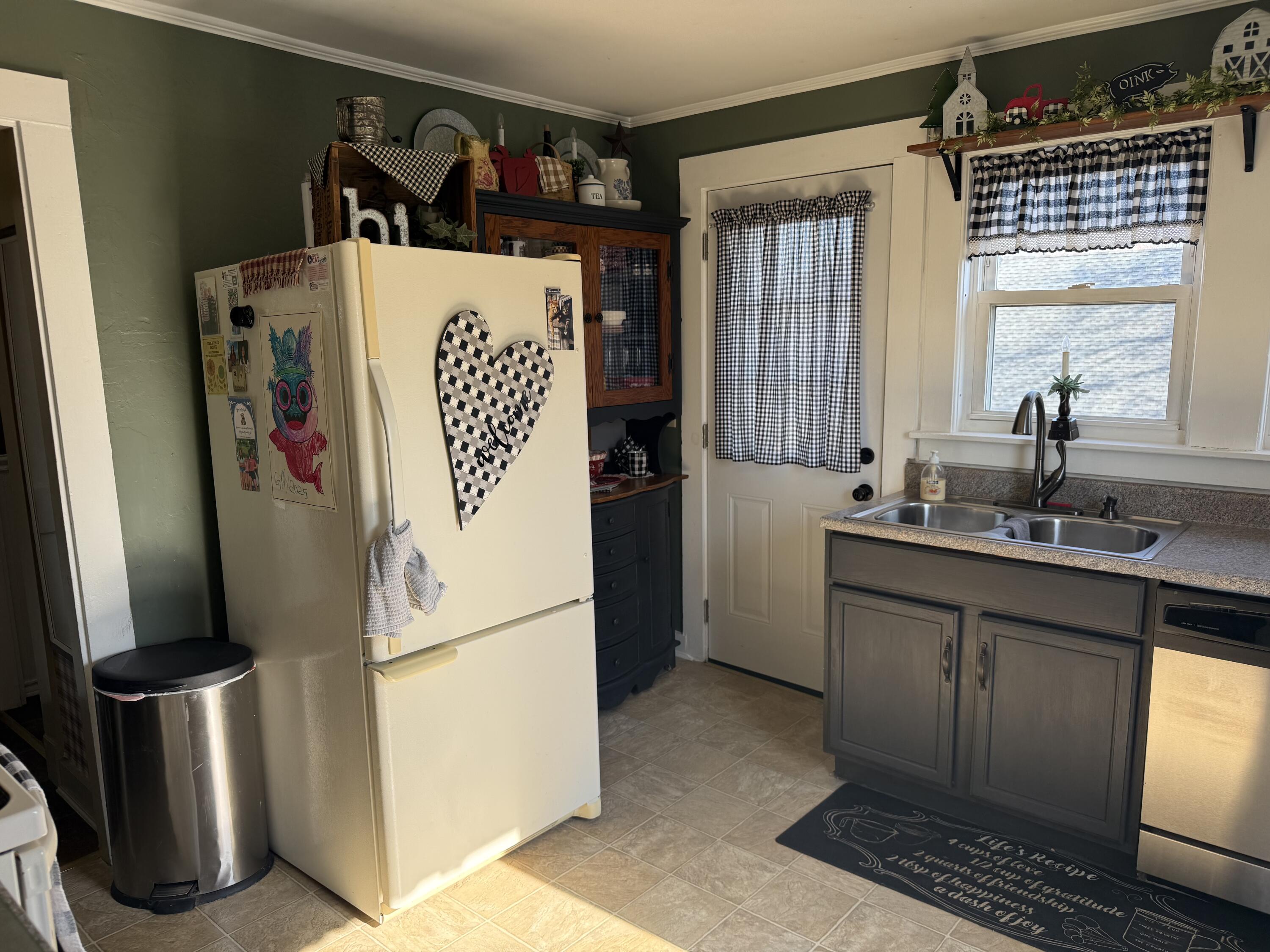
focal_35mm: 24
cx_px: 635
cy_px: 476
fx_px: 881
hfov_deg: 71.6
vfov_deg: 56.8
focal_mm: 6.76
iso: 80
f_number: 1.78
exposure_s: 1/216
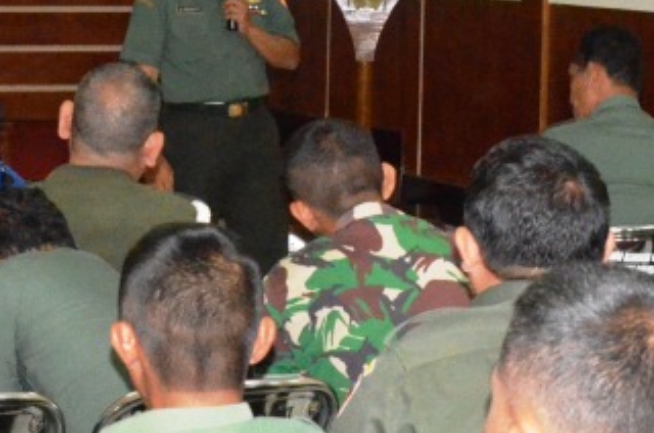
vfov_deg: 9.5
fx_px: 2611
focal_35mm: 144
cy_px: 63
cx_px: 119
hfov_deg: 14.2
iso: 6400
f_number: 8
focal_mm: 30
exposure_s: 1/60
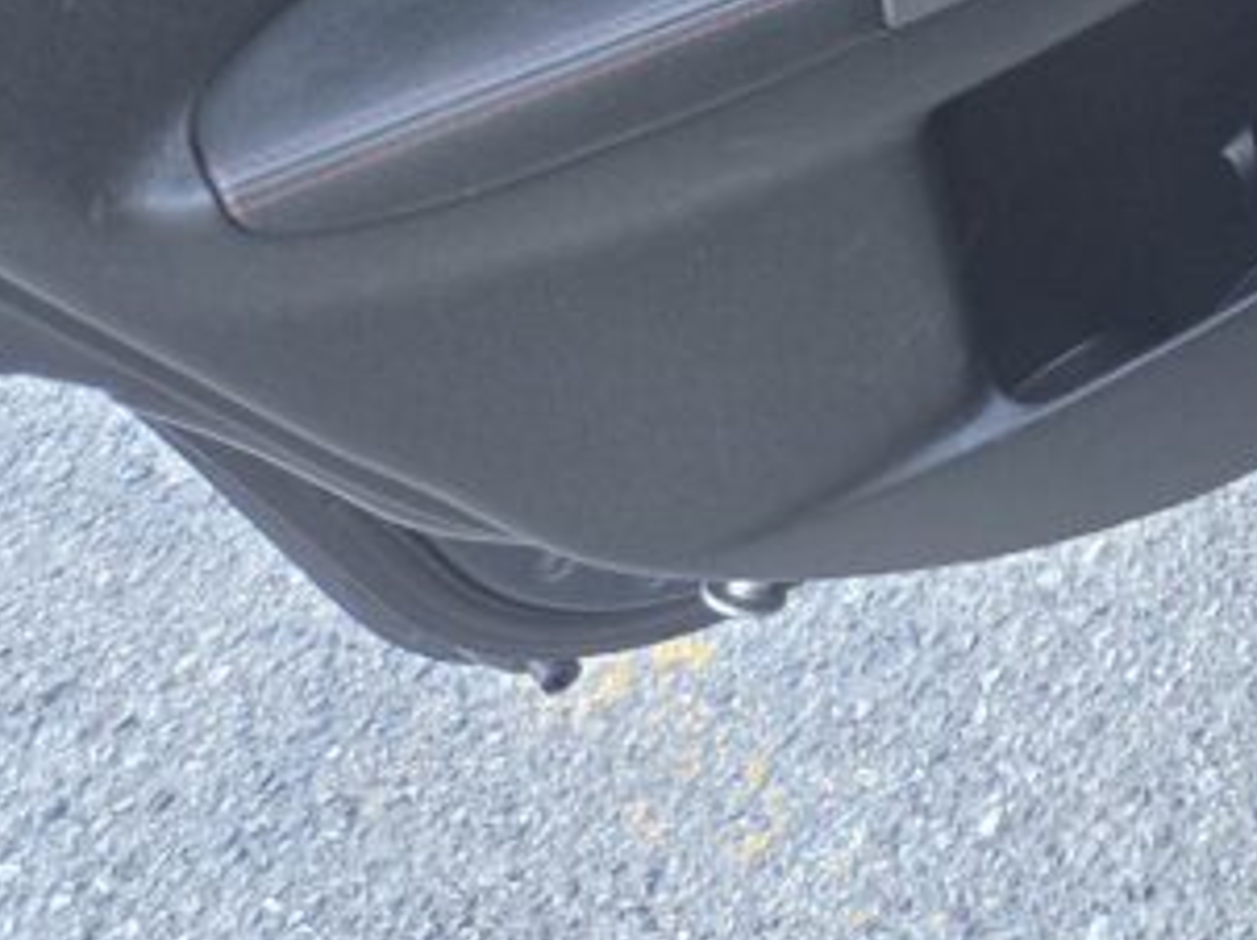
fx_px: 2830
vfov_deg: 16.5
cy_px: -620
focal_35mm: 78
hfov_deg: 20.6
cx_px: 1981
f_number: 1.8
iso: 200
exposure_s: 1/120
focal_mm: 5.4
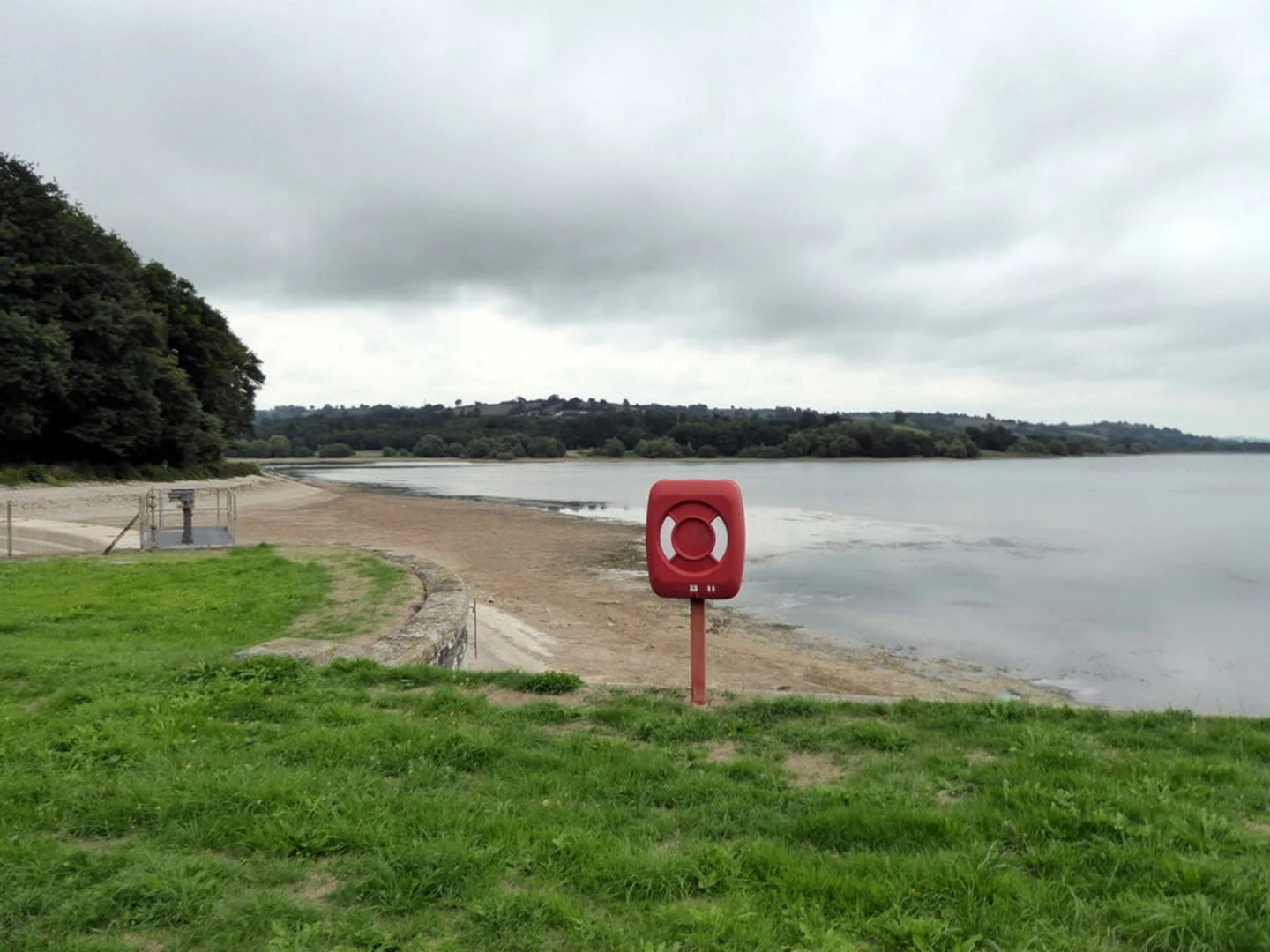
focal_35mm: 25
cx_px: 635
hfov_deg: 69.4
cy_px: 476
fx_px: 917
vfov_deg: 54.9
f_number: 3.3
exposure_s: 1/400
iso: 200
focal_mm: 4.3
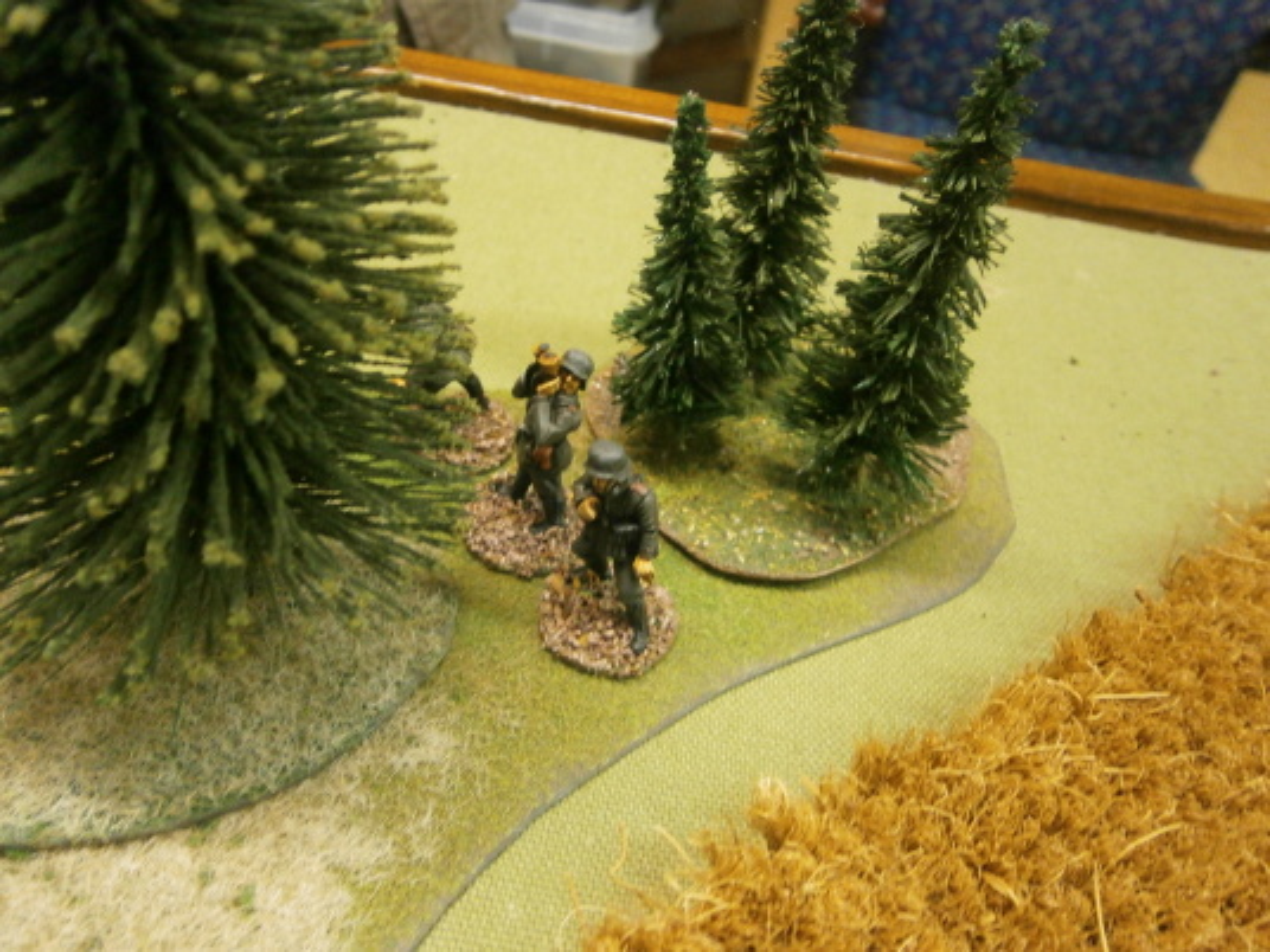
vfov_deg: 53.1
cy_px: 476
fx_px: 954
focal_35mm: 26
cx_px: 635
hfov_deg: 67.3
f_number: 2.8
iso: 400
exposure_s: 1/30
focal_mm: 4.7
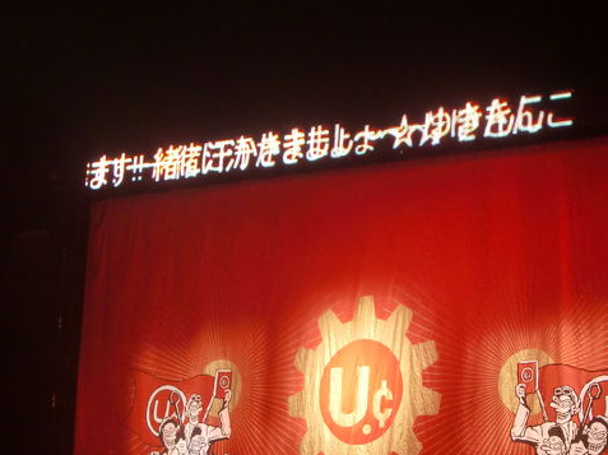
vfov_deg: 19.6
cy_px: 296
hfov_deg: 25.9
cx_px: 379
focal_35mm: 75
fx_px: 1316
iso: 400
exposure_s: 1/20
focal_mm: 9.8
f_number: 3.6
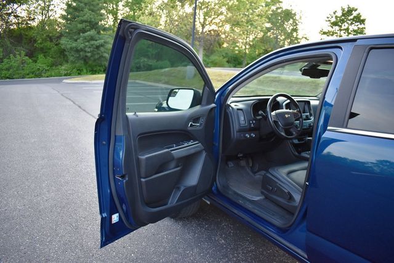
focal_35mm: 27
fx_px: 296
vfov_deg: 48.0
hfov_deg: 67.4
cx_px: 197
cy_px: 132
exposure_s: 1/200
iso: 800
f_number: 3.5
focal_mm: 18
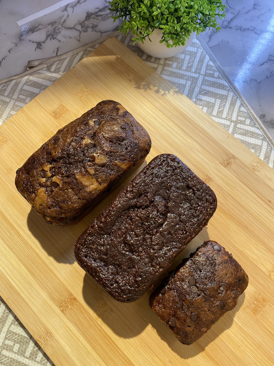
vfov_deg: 67.3
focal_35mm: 26
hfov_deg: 53.1
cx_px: 137
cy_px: 183
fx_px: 274
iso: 50
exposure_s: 1/121
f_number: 1.8
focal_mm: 4.25
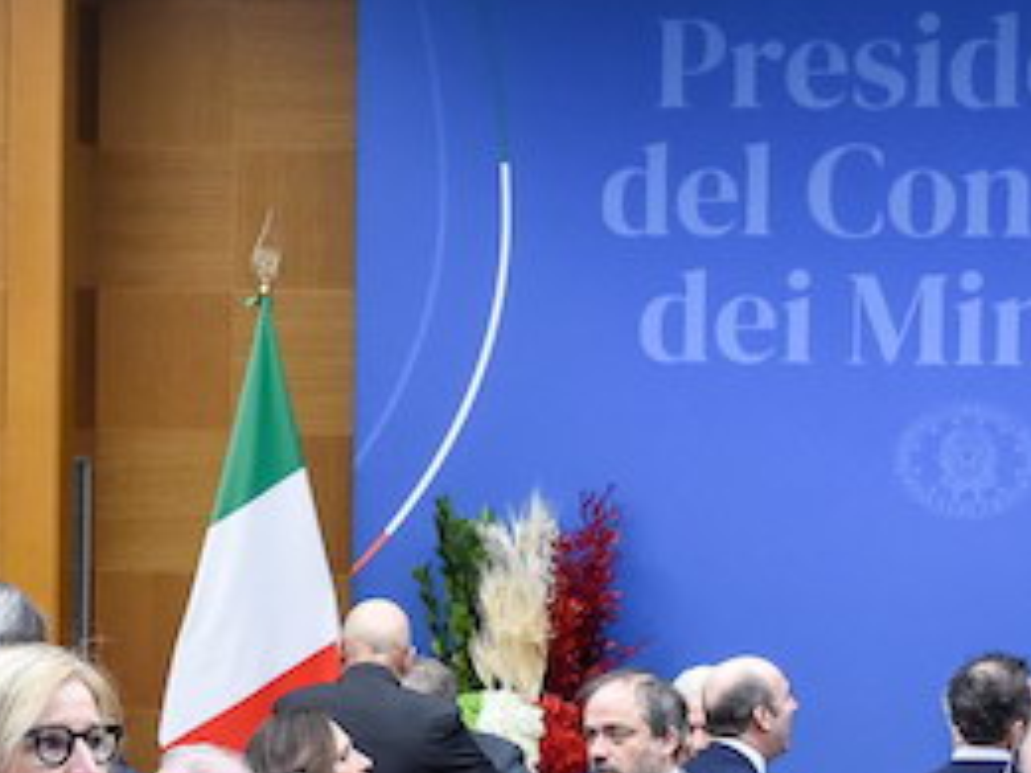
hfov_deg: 13.8
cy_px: 622
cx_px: 254
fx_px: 4229
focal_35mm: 142
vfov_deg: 10.4
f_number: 6.3
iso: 5000
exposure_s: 1/200
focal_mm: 48
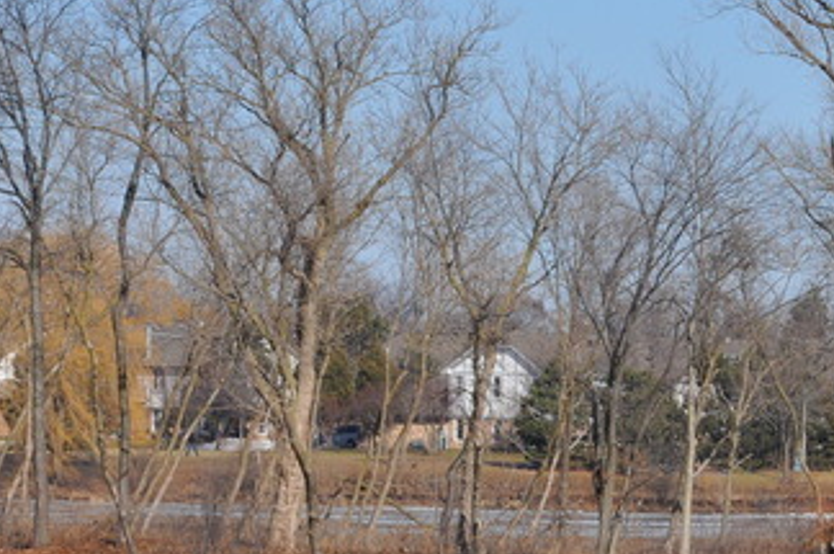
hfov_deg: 6.1
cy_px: 531
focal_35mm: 337
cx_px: 916
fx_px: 7803
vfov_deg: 4.1
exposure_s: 1/400
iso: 200
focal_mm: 85
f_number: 10
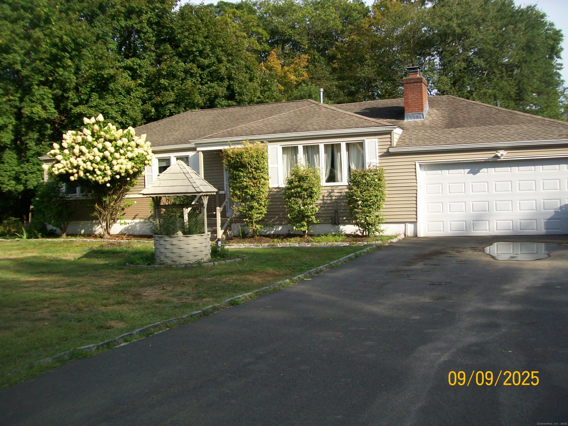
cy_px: 213
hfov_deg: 51.4
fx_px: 591
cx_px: 284
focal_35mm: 36
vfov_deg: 39.7
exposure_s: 1/640
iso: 64
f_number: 2.7
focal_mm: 6
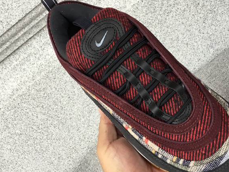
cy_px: 76
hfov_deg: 38.6
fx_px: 324
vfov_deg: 29.7
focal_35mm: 49
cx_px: 146
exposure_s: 1/33
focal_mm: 3.3
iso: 32
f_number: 2.4
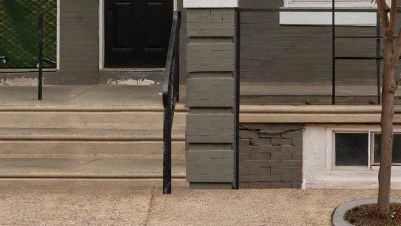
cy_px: -192
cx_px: 263
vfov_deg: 12.6
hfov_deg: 24.4
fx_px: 925
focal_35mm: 87
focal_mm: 24
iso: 500
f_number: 10
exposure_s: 1/250
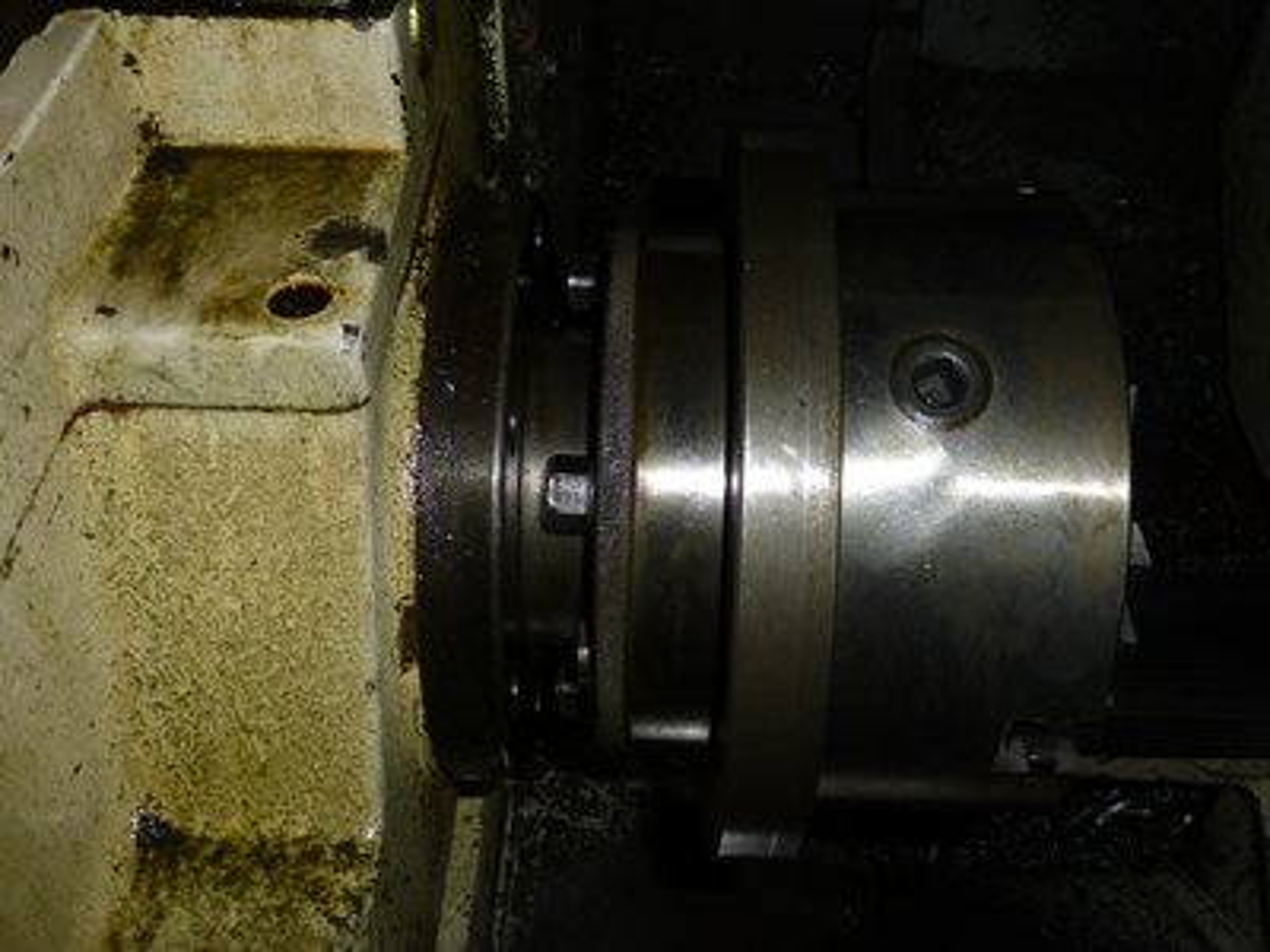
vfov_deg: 41.8
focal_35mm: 34
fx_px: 1247
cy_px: 476
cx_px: 635
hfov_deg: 54.0
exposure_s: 1/60
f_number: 3.7
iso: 100
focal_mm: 6.1
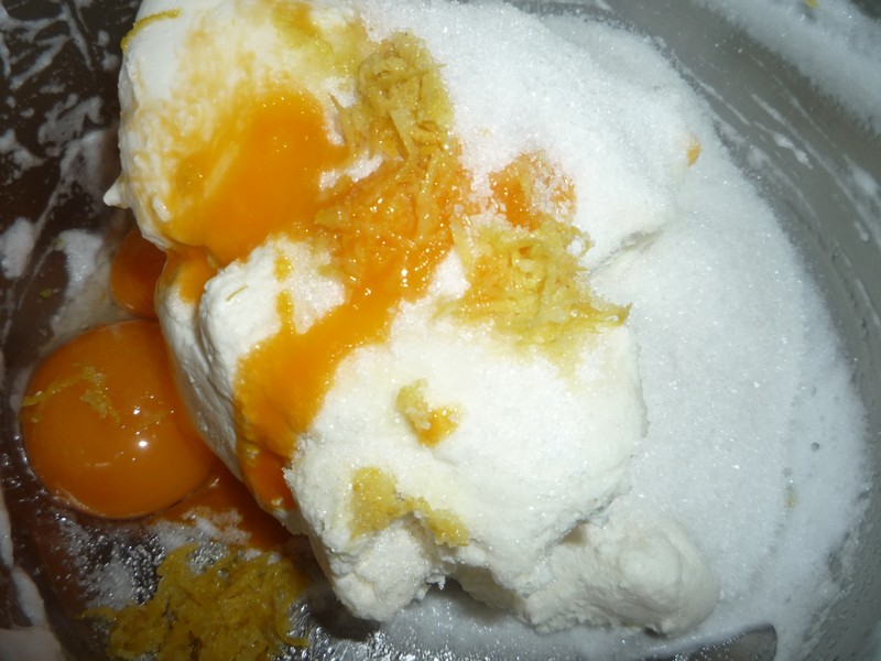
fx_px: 764
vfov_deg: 46.8
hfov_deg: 60.0
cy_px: 330
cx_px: 440
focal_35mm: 30
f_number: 4
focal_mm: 5.2
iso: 100
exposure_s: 1/30
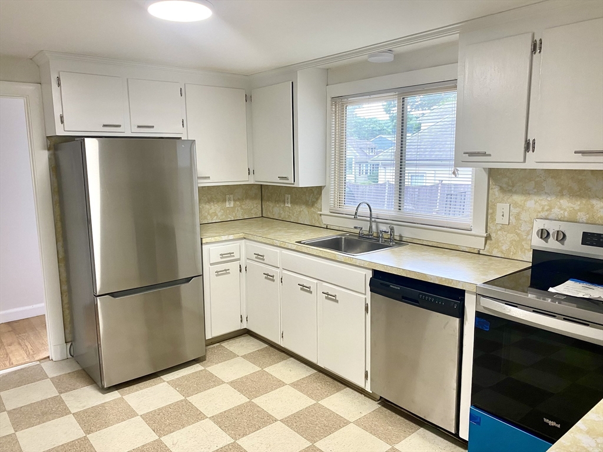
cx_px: 302
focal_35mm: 26
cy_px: 226
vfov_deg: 53.1
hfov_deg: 67.3
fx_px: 453
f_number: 1.8
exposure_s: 1/60
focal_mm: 4.25
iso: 80
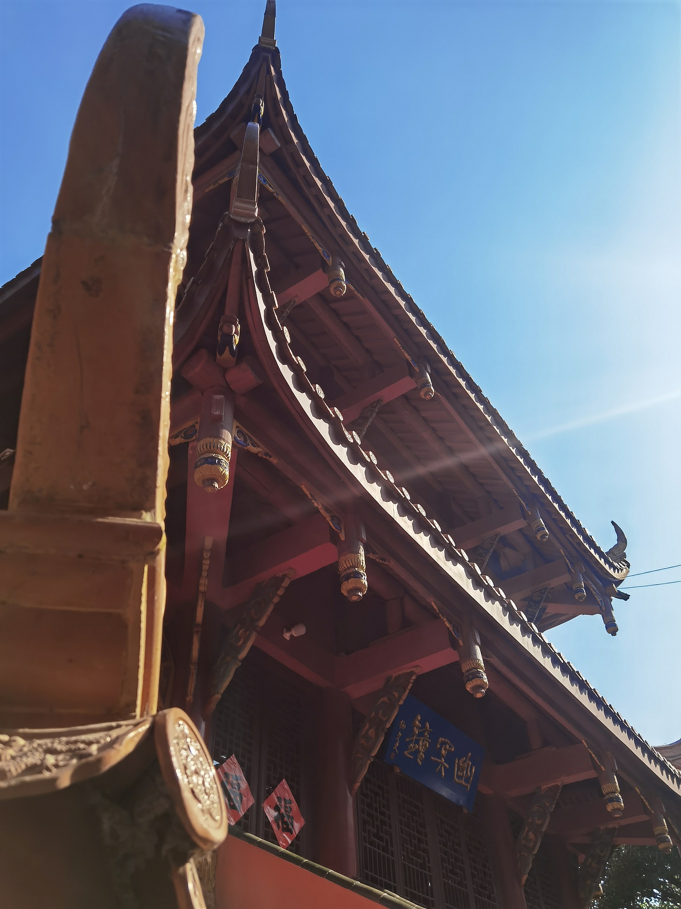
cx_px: 340
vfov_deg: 65.3
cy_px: 454
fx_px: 708
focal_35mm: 27
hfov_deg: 51.3
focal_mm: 6.71
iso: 50
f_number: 1.9
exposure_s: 1/5780
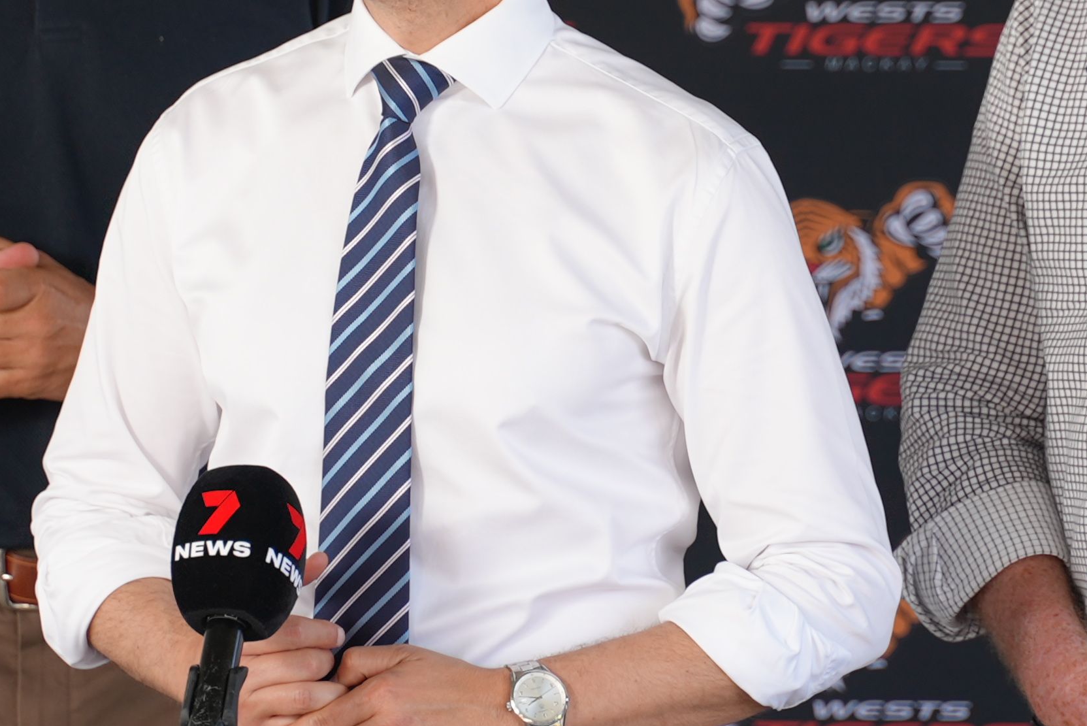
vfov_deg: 4.0
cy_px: 16
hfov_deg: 6.0
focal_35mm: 344
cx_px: 557
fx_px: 10391
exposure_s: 1/160
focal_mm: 135
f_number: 4
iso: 200
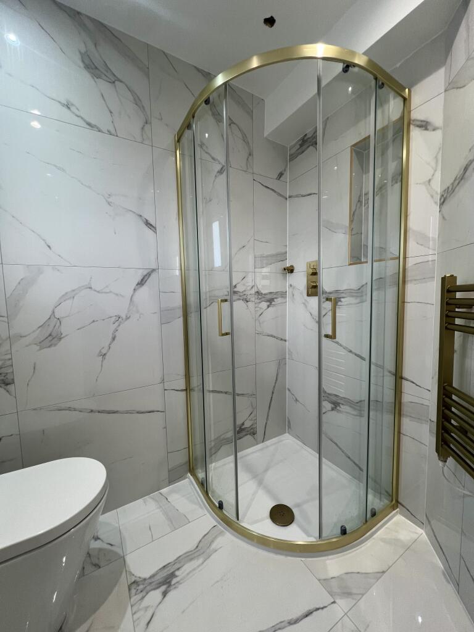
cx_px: 237
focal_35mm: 13
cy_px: 316
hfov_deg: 89.9
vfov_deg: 106.2
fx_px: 237
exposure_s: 1/99
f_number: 1.8
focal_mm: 1.57
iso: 64
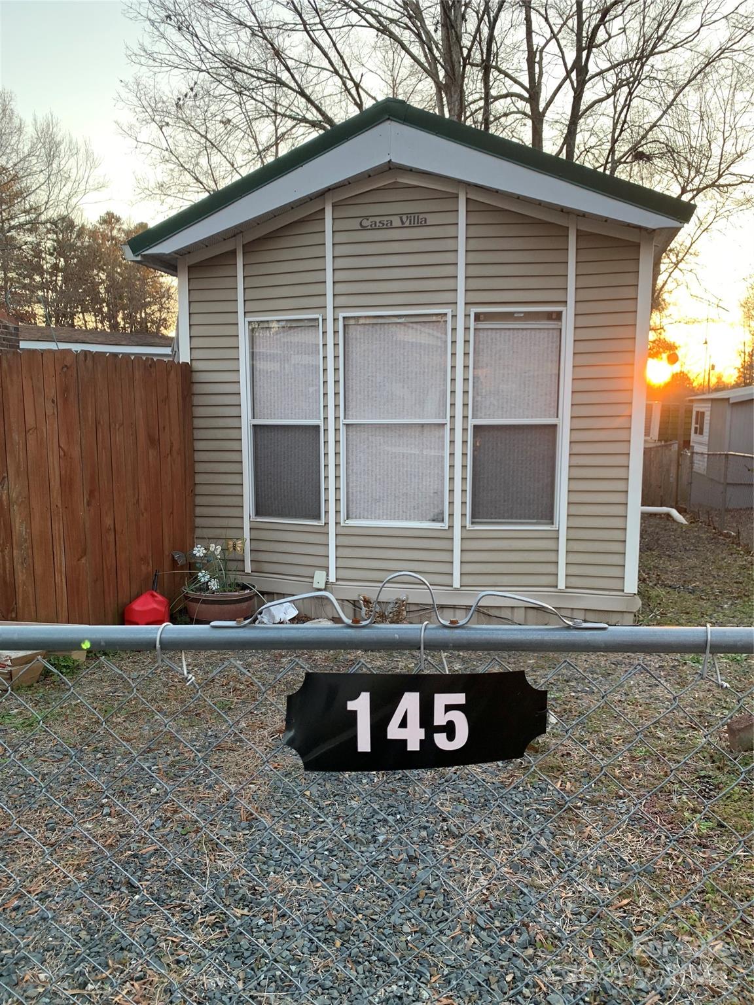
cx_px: 377
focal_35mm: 26
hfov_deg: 53.1
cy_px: 502
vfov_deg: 67.3
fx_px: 755
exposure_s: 1/121
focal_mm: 4.25
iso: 50
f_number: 1.8
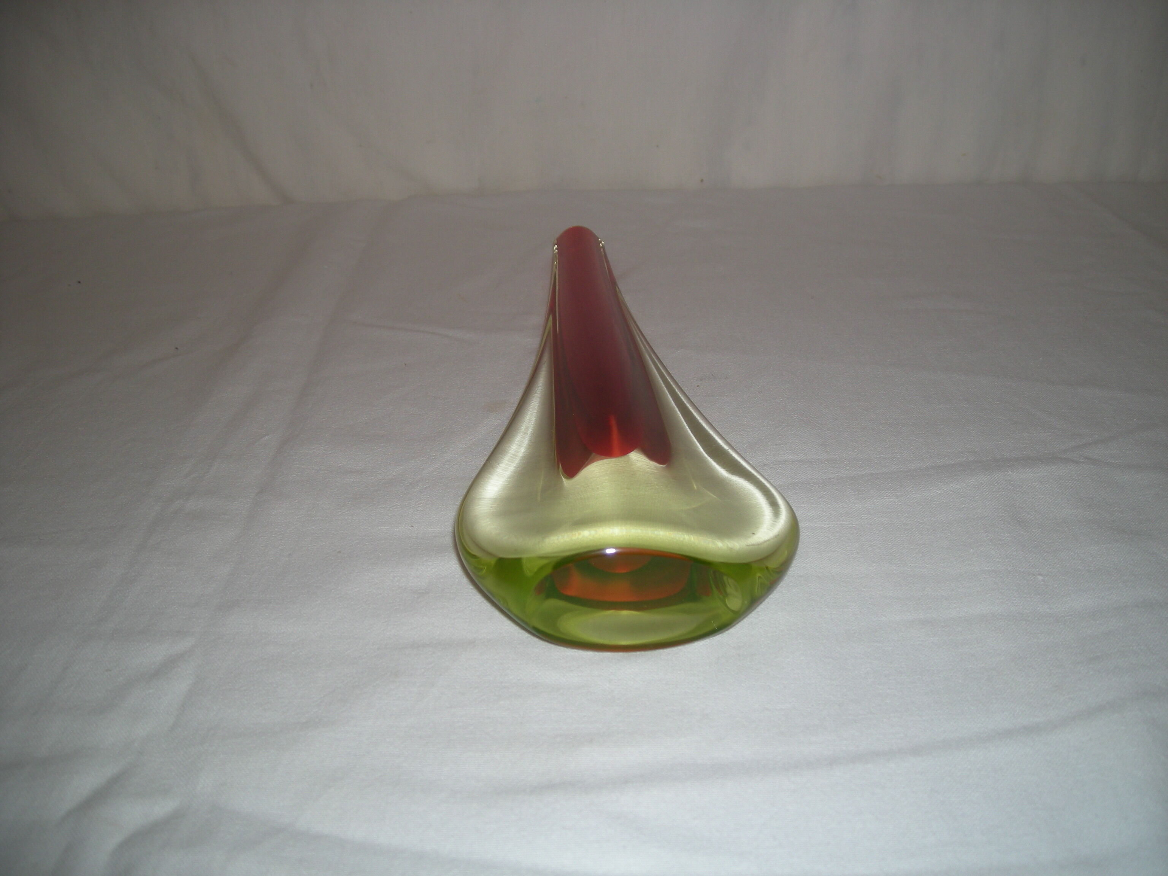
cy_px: 438
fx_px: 1181
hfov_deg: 52.6
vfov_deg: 40.7
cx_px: 584
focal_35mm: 35
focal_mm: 5.7
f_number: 2.8
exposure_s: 1/57
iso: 50
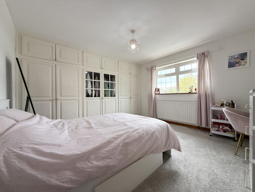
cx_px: 128
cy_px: 96
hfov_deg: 102.1
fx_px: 103
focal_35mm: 14
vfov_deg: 85.7
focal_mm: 2.22
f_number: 2.2
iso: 100
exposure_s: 1/99
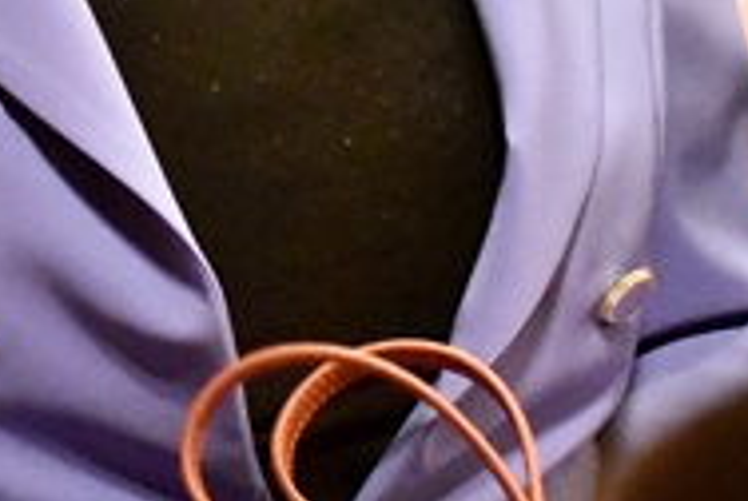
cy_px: -553
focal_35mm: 632
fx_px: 13152
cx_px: 477
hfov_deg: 3.3
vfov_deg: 2.2
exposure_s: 1/50
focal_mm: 116
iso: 10000
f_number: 4
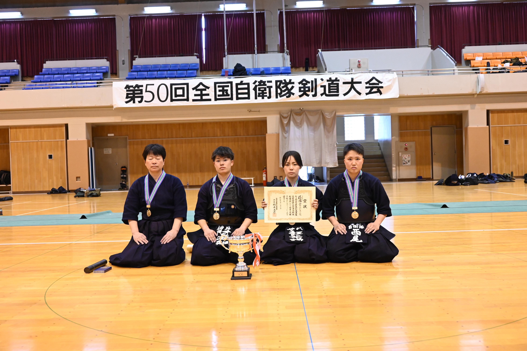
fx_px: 542
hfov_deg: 51.9
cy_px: 176
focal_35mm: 37
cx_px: 264
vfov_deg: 35.9
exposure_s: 1/200
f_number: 5.6
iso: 5000
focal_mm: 37
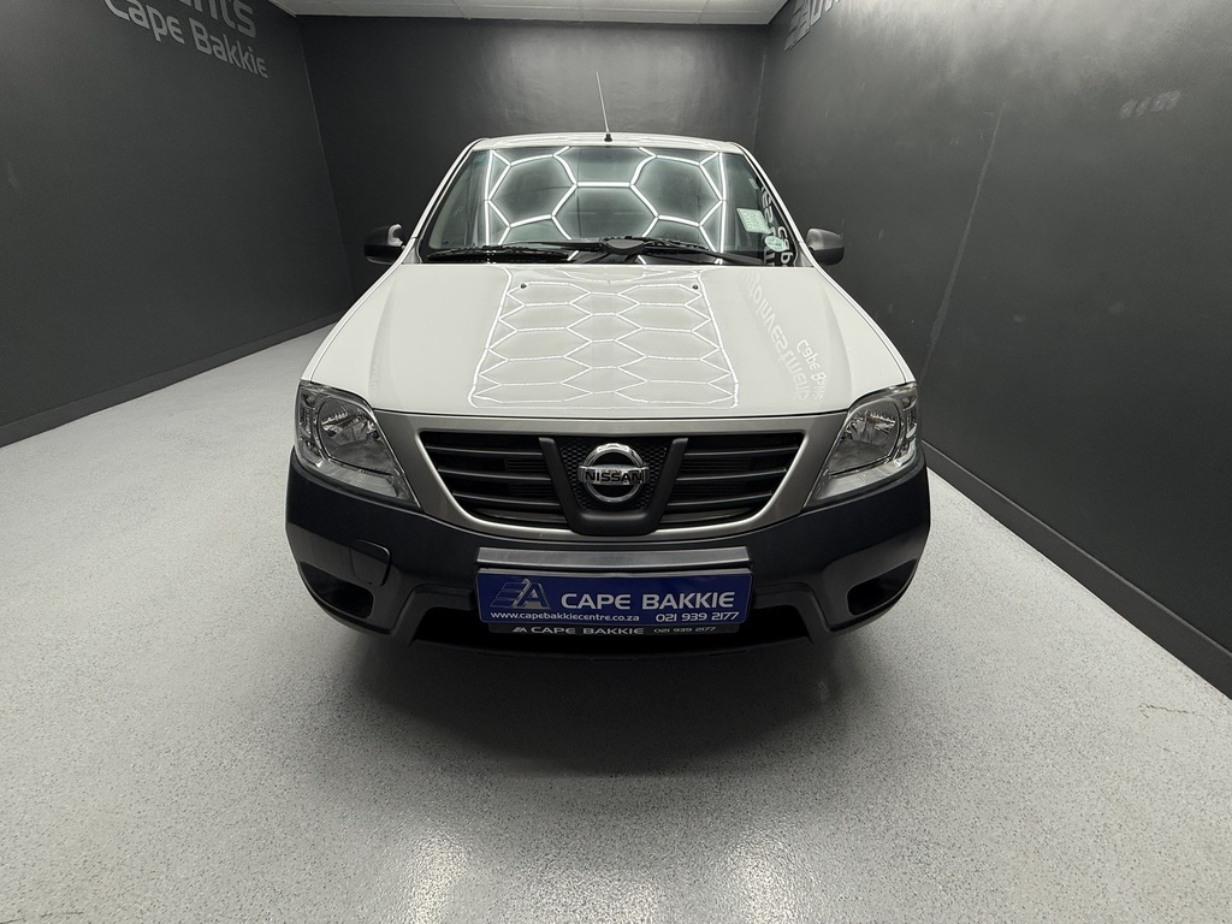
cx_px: 616
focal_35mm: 14
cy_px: 462
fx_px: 498
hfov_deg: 102.1
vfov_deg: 85.7
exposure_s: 1/100
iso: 80
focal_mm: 2.22
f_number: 2.2
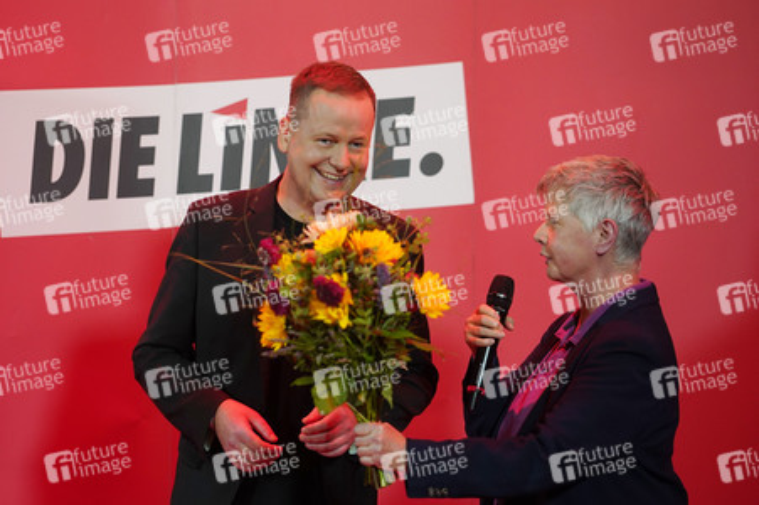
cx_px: 380
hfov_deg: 23.9
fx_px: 1791
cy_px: 252
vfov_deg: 16.0
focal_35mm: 85
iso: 2000
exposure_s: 1/320
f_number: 2.8
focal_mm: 85
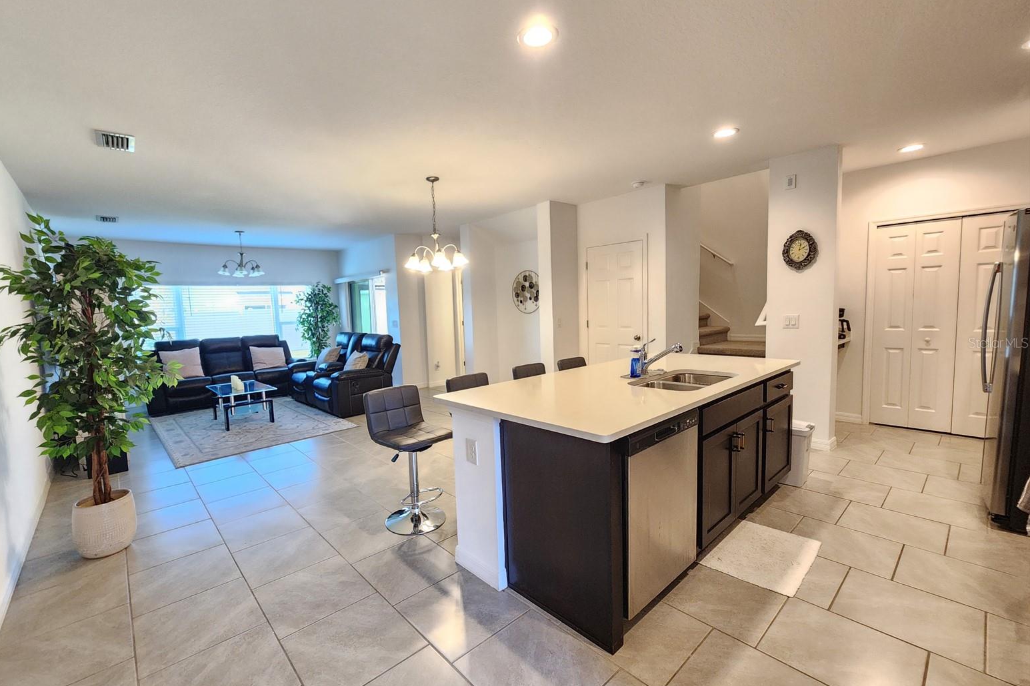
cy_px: 342
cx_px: 498
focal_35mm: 14
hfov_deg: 104.2
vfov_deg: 81.2
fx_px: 401
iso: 400
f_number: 2.2
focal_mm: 2.2
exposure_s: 1/40
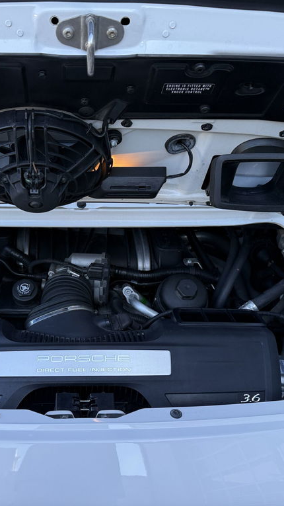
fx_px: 469
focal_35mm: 35
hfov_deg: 33.3
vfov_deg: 56.6
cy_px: 253
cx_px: 86
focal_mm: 6.76
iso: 80
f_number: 1.78
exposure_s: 1/345
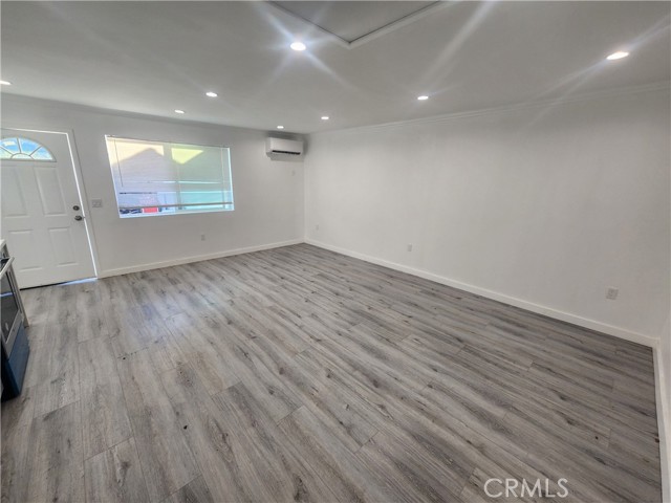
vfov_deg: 89.9
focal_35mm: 13
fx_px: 252
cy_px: 252
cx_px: 336
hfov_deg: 106.2
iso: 80
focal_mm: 2.2
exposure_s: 1/60
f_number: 2.2
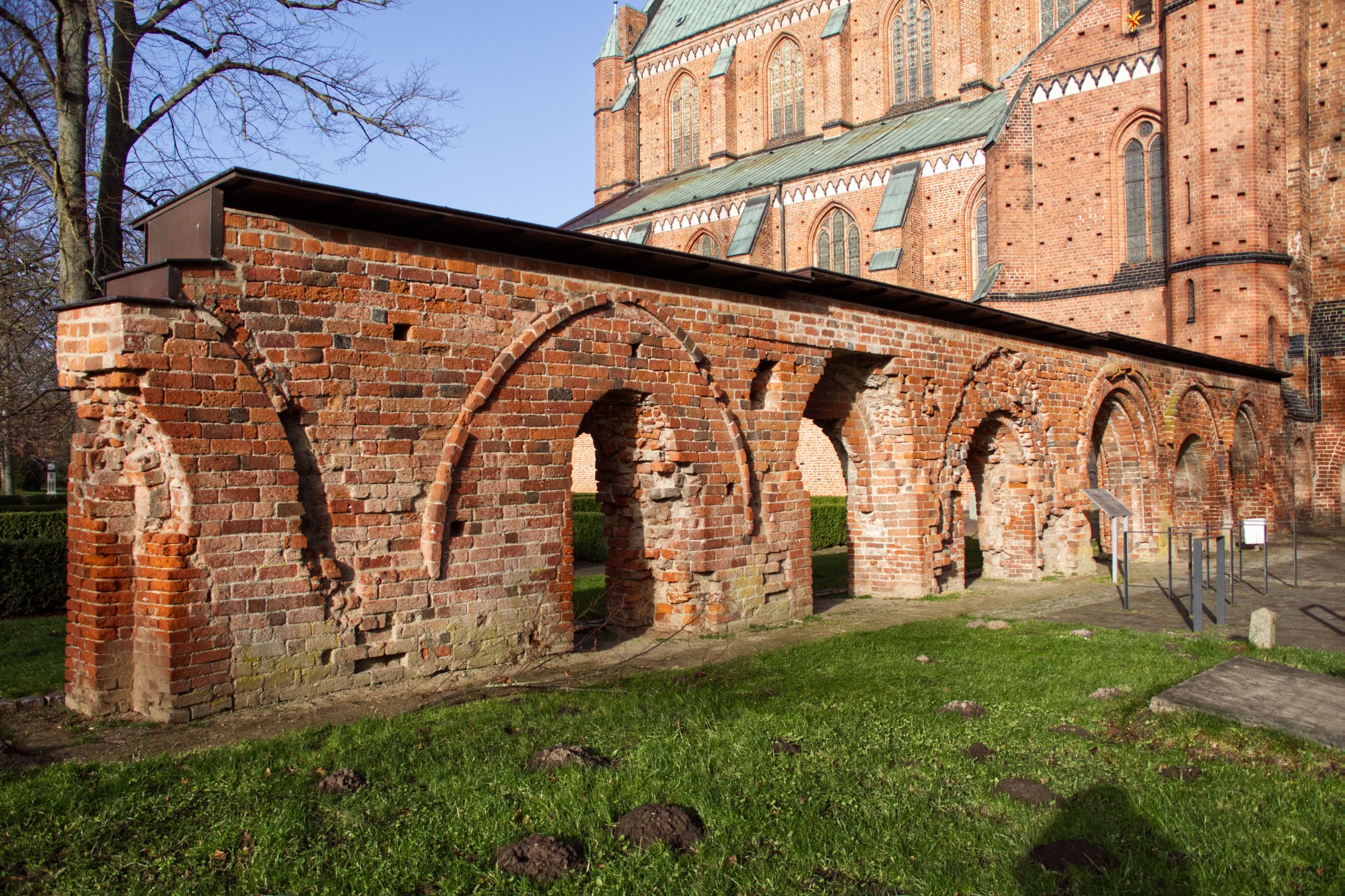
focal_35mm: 27
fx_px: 1009
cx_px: 672
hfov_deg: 67.4
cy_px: 448
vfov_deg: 47.9
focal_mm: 18
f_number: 4.5
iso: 400
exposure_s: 1/2000
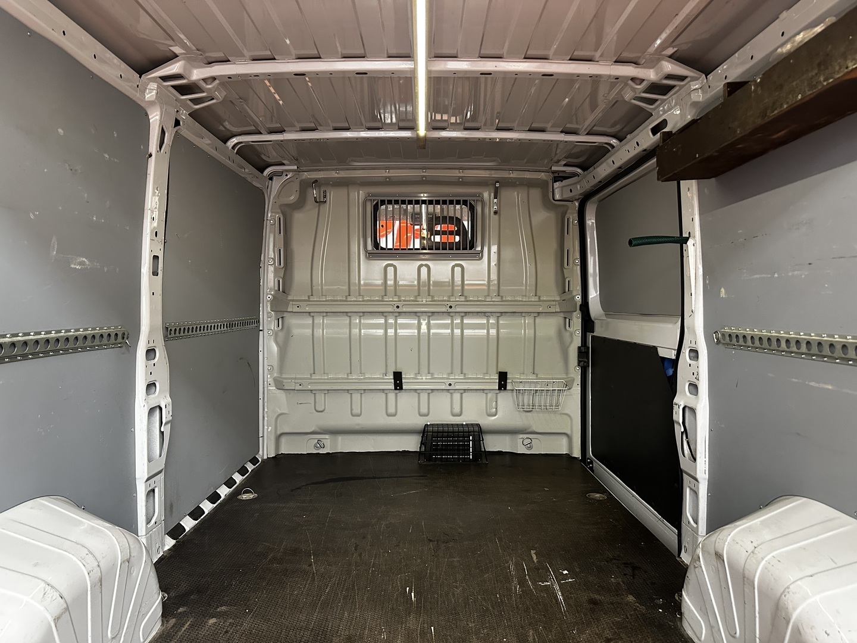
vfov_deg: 56.8
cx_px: 428
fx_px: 594
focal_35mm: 24
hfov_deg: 71.6
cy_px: 322
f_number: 1.78
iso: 500
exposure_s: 1/49
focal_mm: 6.86
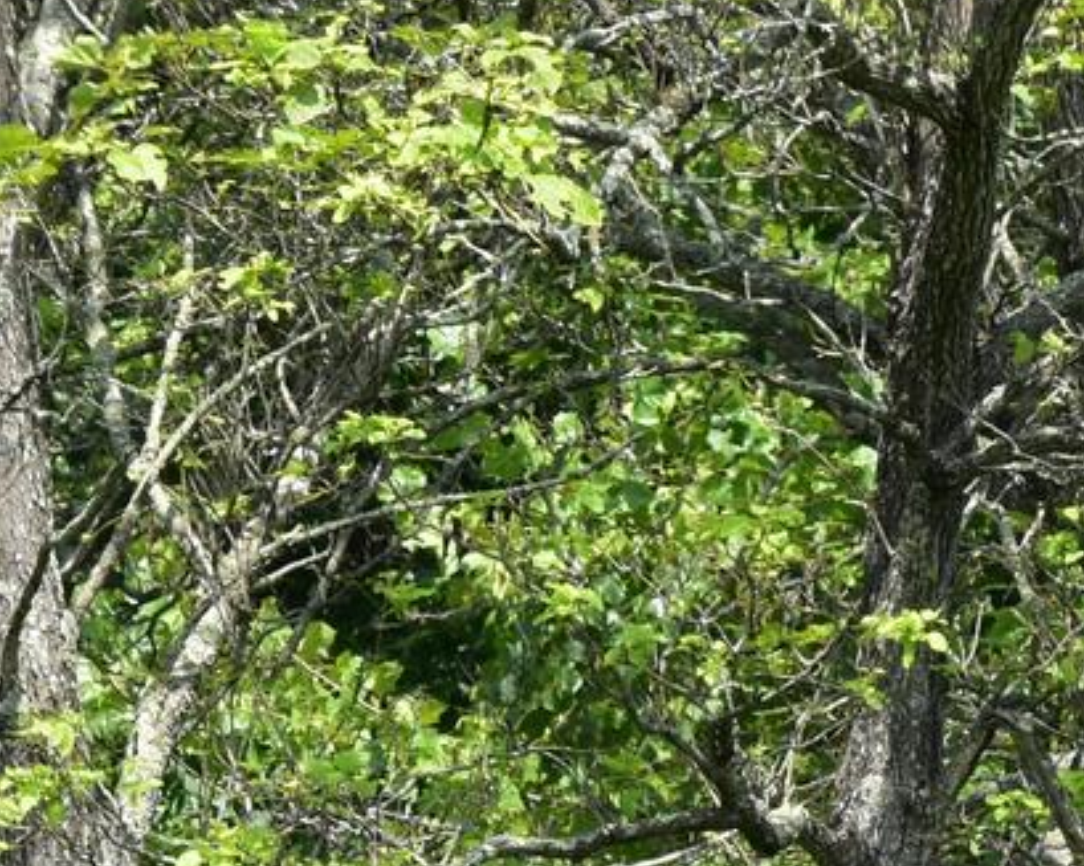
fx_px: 44114
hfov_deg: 1.4
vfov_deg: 1.1
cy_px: 1090
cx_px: 167
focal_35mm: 1375
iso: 400
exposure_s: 1/320
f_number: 11
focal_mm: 195
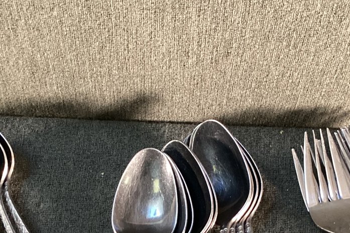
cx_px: 155
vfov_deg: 18.7
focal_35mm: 70
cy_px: 261
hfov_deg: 28.8
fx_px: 681
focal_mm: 3.3
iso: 320
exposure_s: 1/60
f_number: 2.4
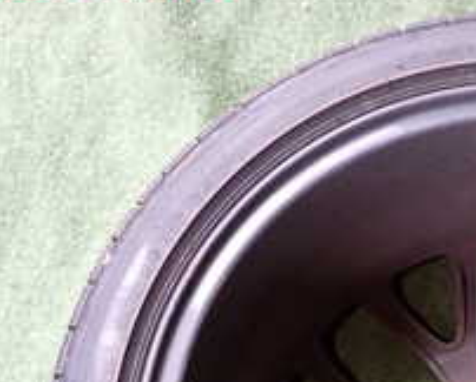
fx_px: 1227
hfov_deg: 21.1
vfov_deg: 16.8
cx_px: 492
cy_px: 476
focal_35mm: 87
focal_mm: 5.4
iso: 200
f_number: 2.3
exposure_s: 1/80
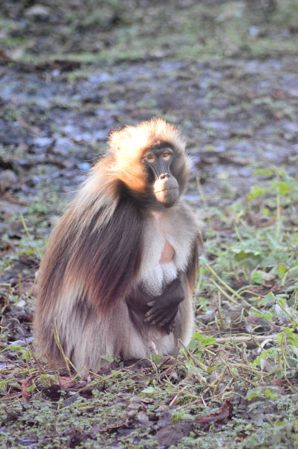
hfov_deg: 3.0
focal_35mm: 450
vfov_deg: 4.6
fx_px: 5597
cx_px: 149
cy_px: 224
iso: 3200
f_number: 5.6
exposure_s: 1/320
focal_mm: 300
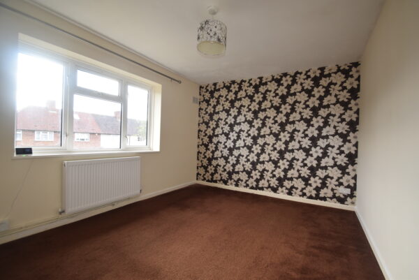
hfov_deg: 100.3
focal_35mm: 15
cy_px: 140
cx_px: 210
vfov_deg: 77.4
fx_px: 175
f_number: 5.6
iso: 560
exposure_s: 1/125
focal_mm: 10
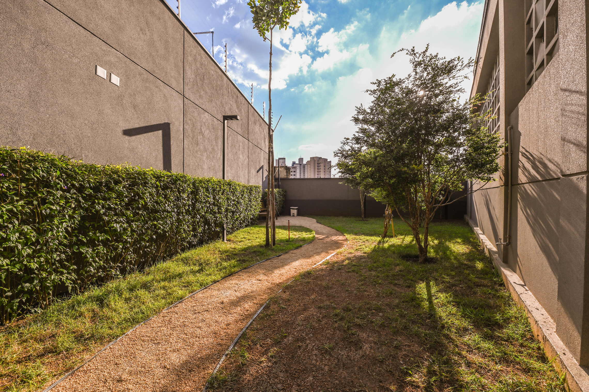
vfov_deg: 81.1
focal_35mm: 14
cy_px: 196
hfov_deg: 104.3
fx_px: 229
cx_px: 294
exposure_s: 1/200
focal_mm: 14
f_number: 7.1
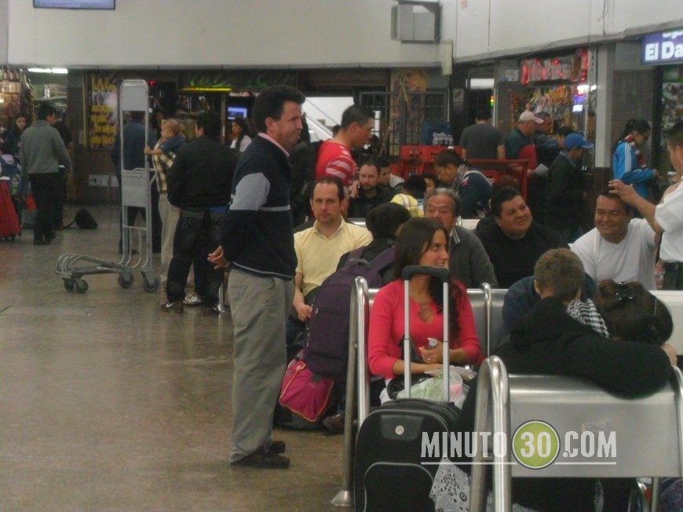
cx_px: 342
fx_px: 2130
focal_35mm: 108
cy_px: 256
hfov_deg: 18.2
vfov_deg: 13.7
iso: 400
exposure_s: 1/60
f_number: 5
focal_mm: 19.6
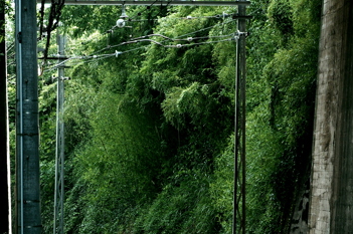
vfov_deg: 4.5
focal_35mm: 306
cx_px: 126
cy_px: 293
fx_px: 2996
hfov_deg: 6.7
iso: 400
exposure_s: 1/125
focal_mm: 70
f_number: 7.1
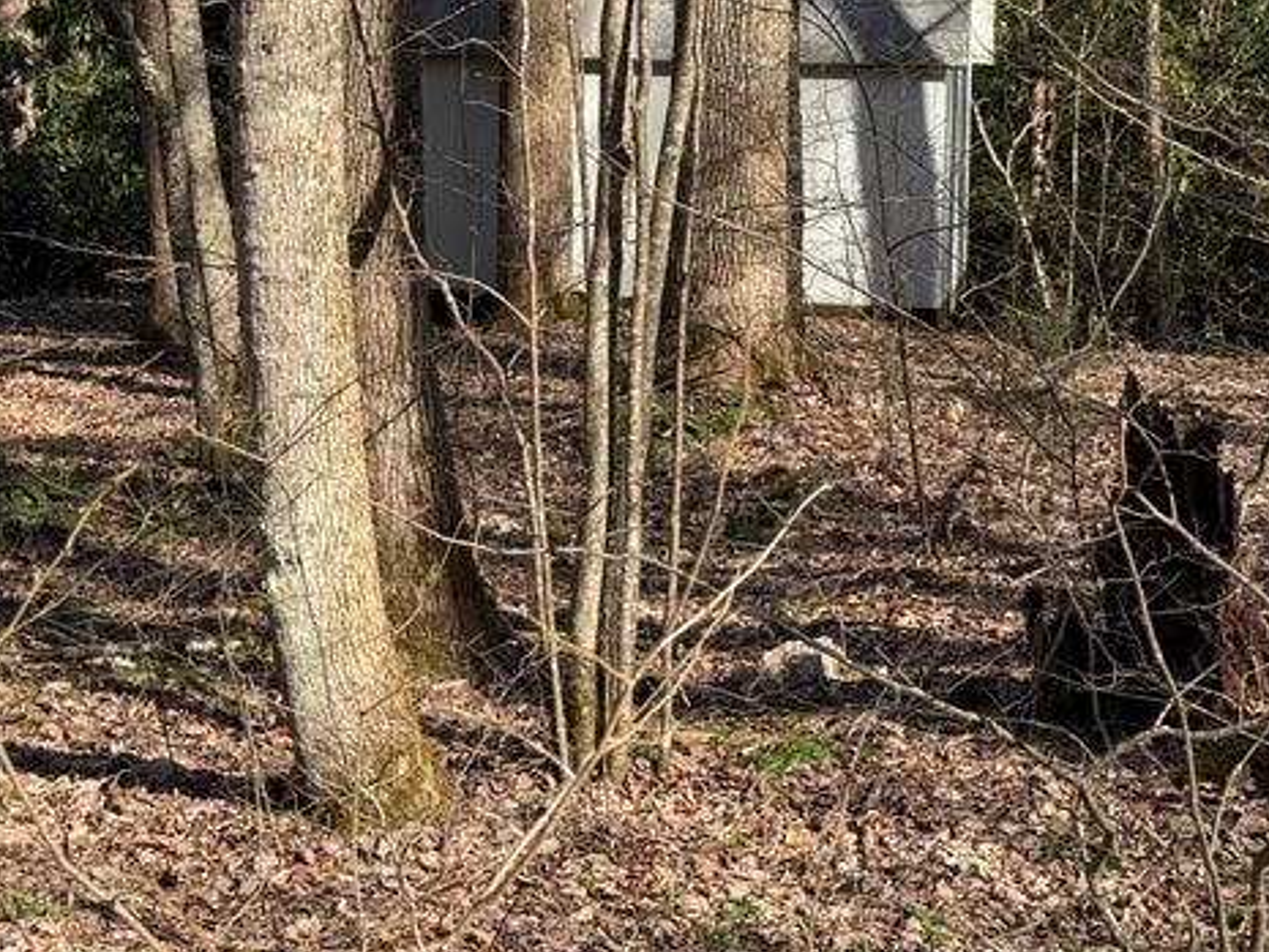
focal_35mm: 88
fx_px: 3227
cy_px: 147
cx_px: 714
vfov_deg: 16.6
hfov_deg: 22.2
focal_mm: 6.76
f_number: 1.78
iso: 64
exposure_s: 1/1456
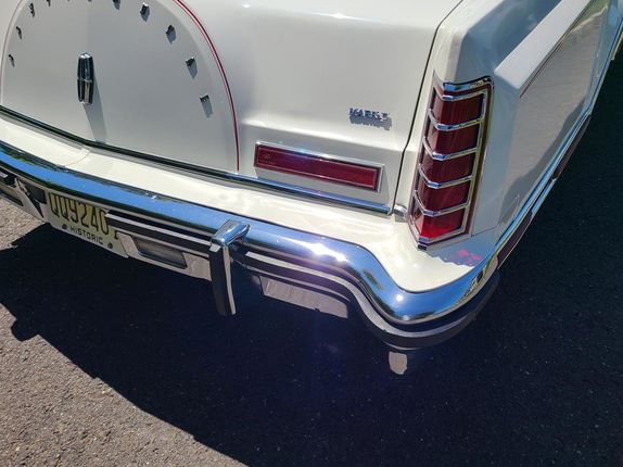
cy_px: 207
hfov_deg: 61.7
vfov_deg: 48.1
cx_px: 312
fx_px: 522
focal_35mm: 29
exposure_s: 1/4420
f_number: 1.8
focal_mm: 5.4
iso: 40
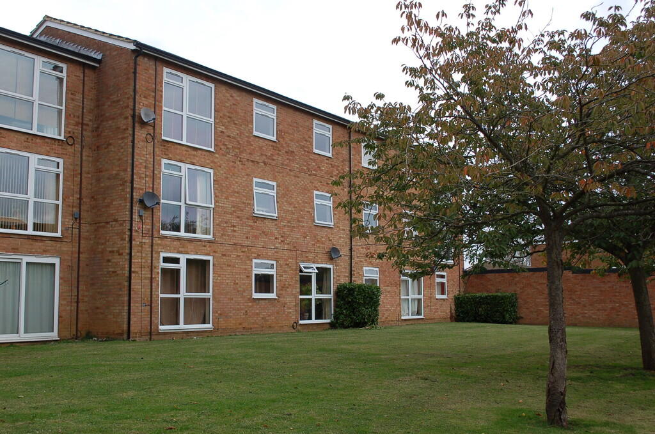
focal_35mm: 39
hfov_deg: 49.6
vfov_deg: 34.1
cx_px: 328
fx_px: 708
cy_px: 217
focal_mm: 26
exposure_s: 1/200
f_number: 7.1
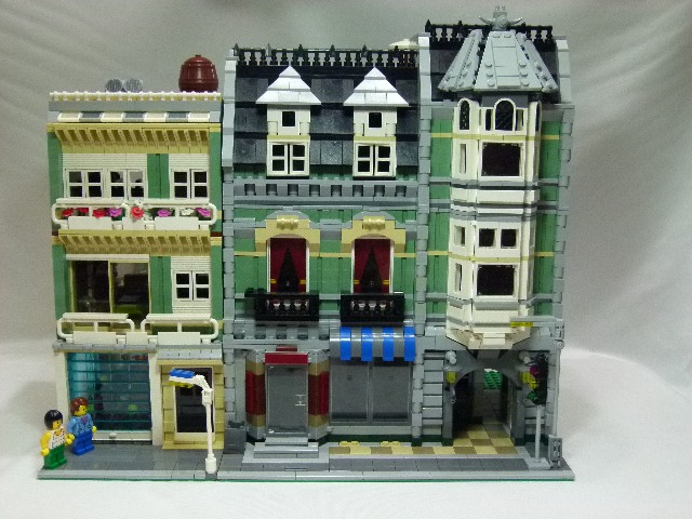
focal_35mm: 42
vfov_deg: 34.3
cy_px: 260
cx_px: 346
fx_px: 840
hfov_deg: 44.8
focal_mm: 7.6
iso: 400
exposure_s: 1/40
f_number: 3.2
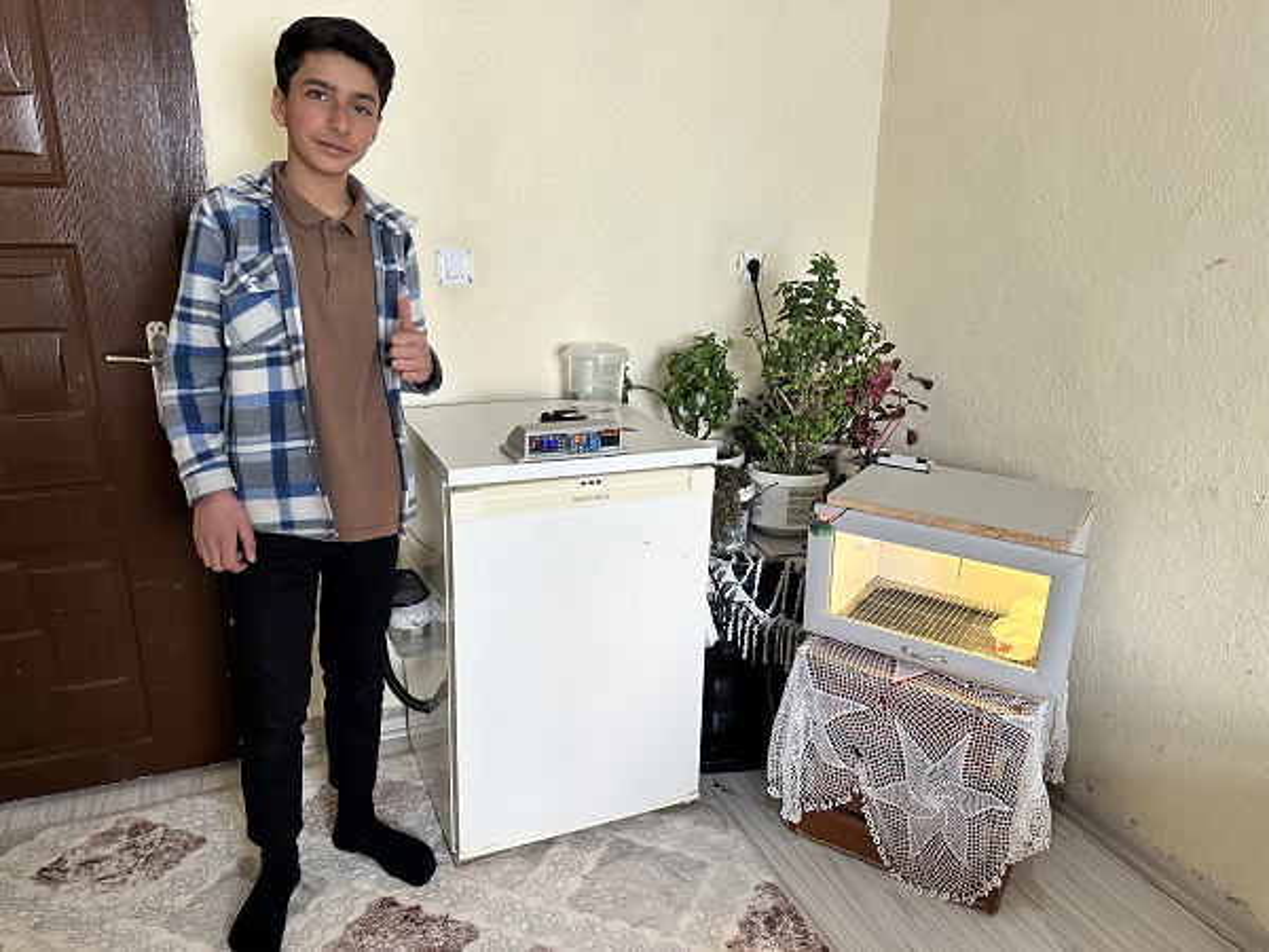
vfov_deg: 56.8
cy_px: 476
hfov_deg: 71.6
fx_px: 880
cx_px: 634
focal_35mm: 24
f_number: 1.78
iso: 200
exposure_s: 1/100
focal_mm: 6.86
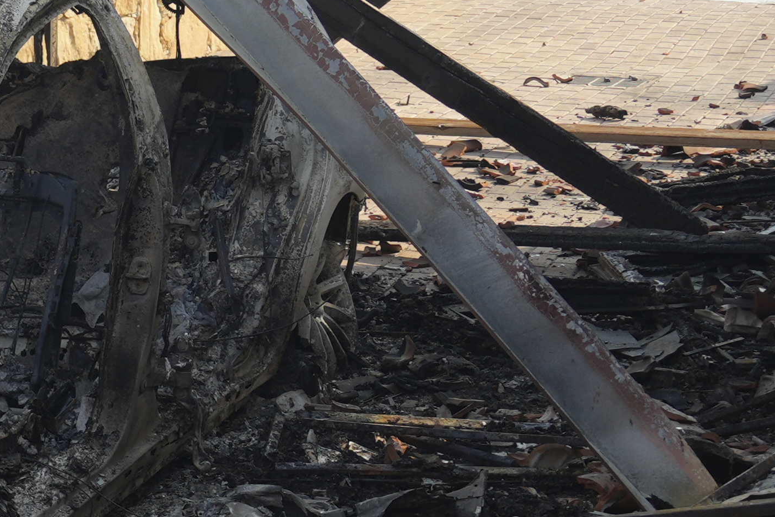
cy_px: 530
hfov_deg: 18.5
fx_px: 2304
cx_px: -50
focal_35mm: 107
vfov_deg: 12.6
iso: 100
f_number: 3.5
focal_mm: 18
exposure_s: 1/400
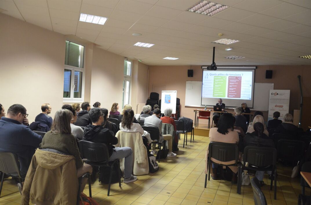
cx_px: 156
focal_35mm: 27
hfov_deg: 67.5
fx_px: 233
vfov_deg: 47.7
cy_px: 102
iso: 2000
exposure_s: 1/30
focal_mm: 18
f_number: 3.5
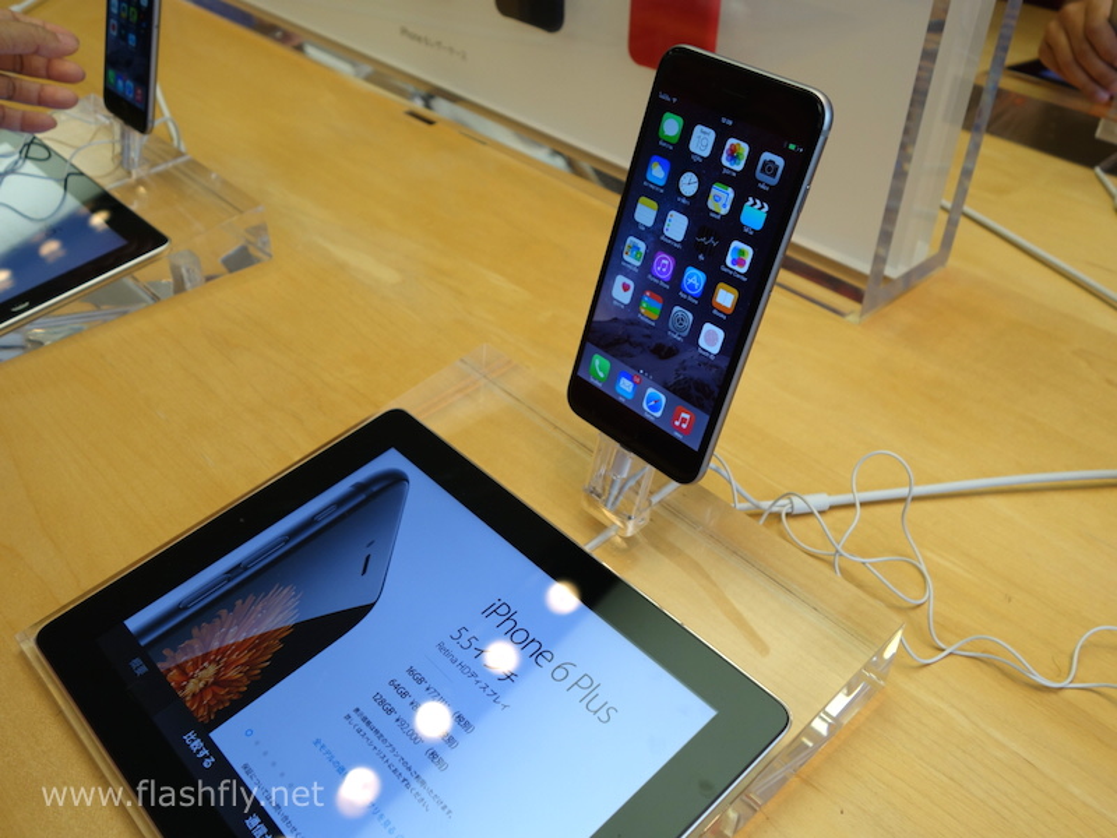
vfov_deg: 48.2
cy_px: 419
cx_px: 558
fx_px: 936
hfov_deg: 61.7
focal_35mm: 29
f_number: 2.8
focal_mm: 10.77
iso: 160
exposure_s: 1/100
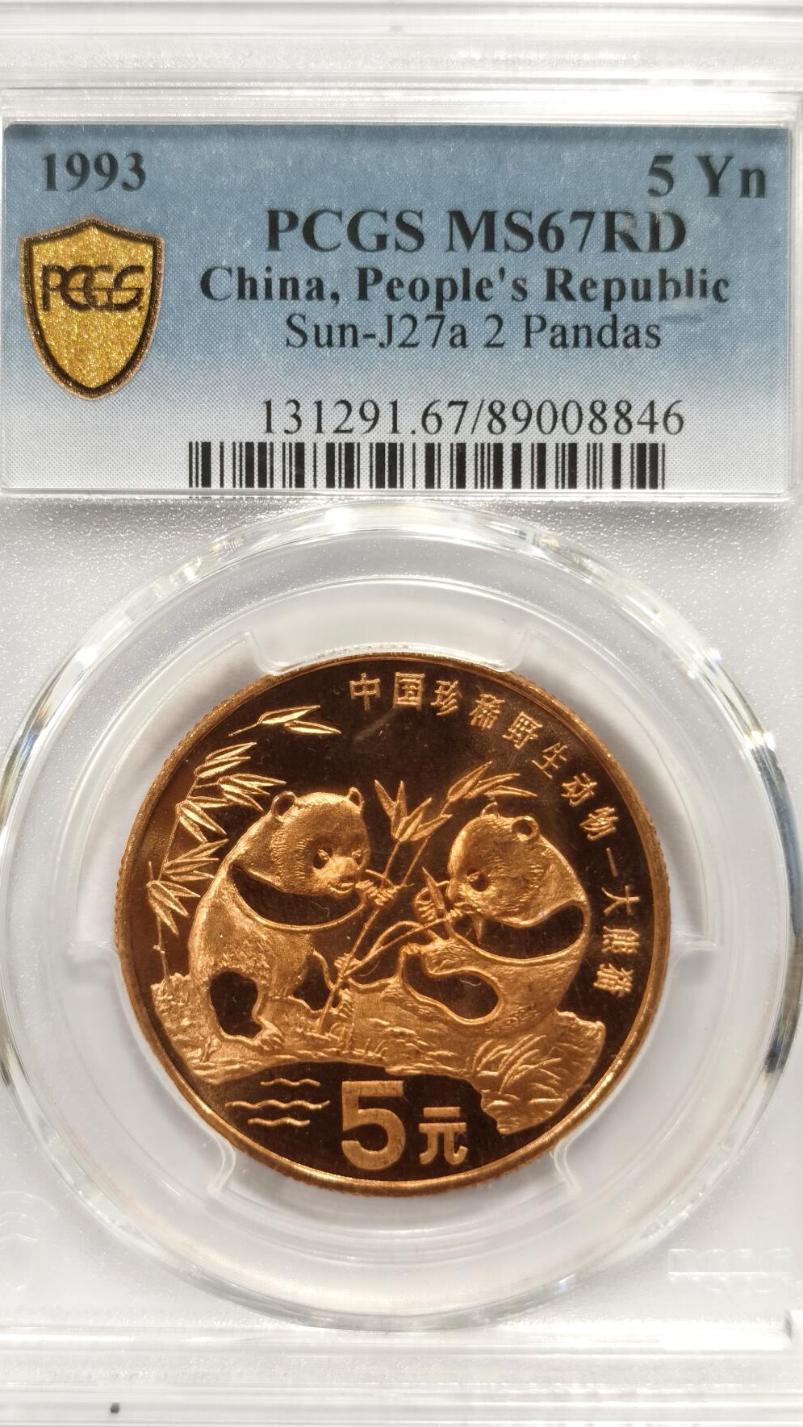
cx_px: 387
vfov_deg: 34.9
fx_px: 2271
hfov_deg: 20.0
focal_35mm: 60
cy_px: 714
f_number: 16
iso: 125
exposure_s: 1/100
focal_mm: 5.56
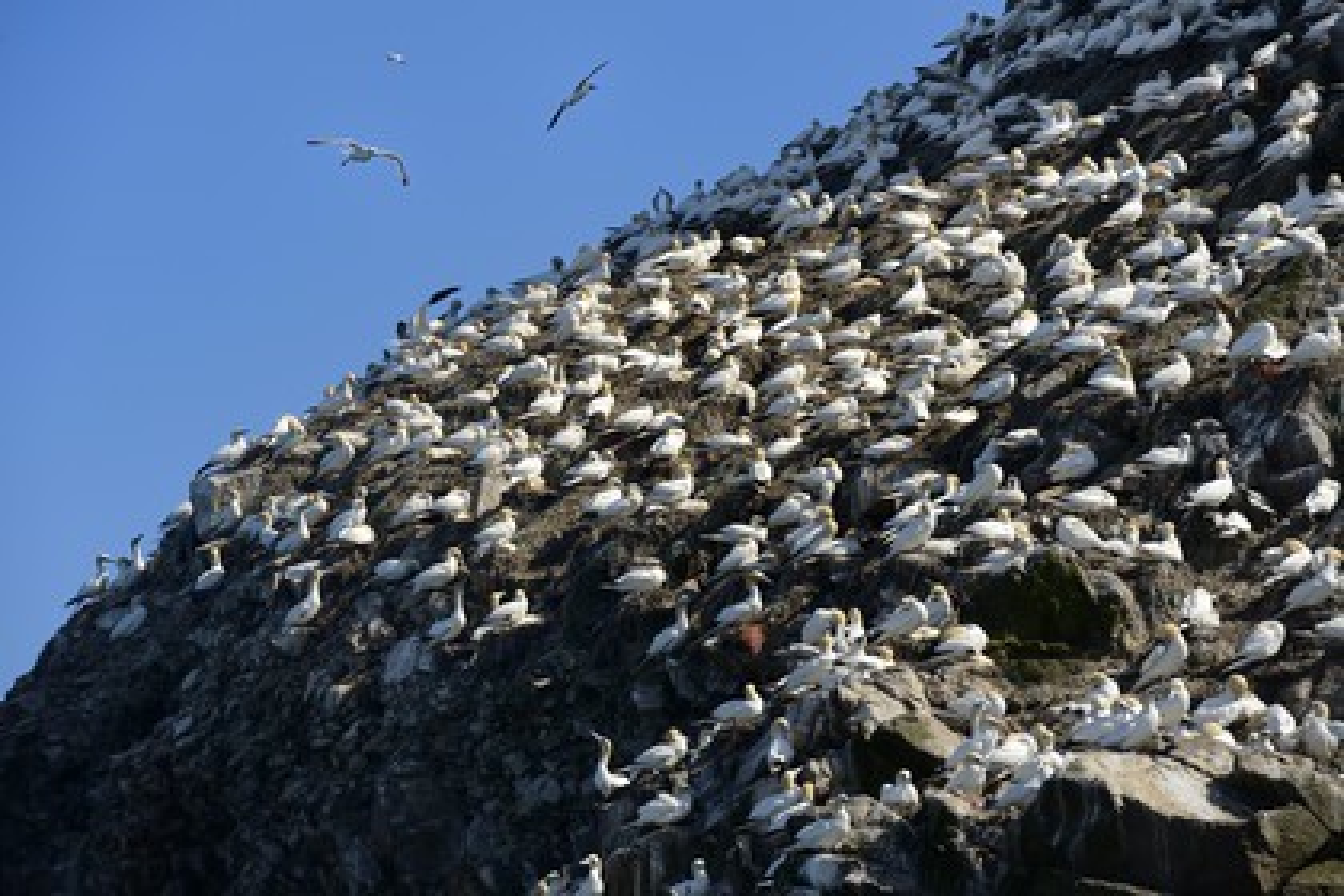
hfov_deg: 10.3
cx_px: 672
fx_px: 7466
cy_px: 448
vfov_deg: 6.9
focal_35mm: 200
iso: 400
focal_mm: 200
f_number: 9
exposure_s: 1/1600
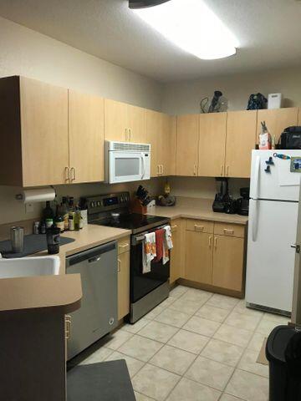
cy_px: 200
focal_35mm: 28
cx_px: 150
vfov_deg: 63.4
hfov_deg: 49.7
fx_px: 325
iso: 40
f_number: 1.8
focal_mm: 3.99
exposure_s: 1/30
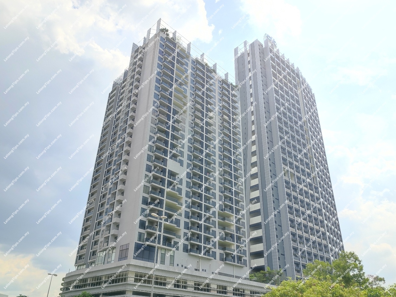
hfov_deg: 71.6
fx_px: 275
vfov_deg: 56.8
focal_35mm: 24
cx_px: 198
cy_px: 148
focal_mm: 5.89
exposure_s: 1/315
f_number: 1.89
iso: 50
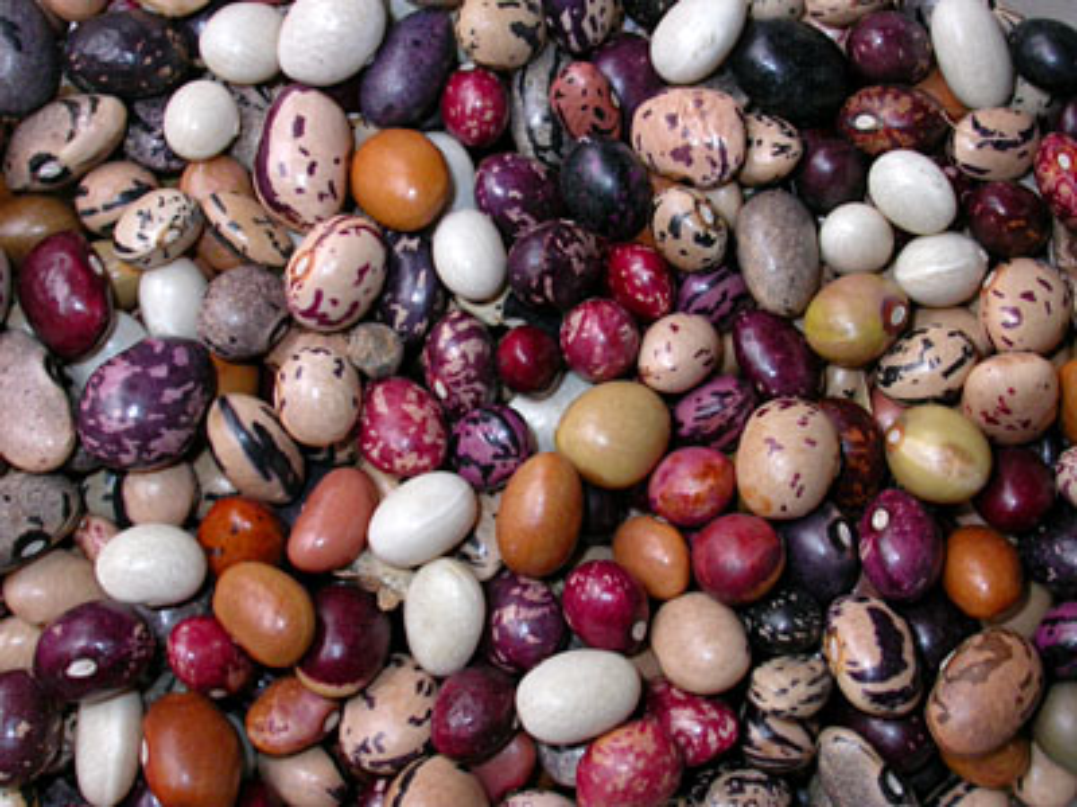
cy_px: 404
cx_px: 538
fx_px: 2427
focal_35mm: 78
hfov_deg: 25.0
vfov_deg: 18.9
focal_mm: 16.2
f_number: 3.5
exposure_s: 1/60.3
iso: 100
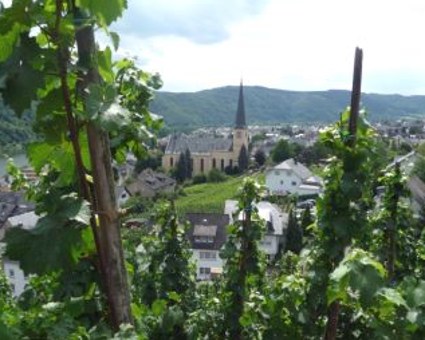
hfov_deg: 57.1
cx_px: 212
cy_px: 163
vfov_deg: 47.1
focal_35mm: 31
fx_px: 390
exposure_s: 1/1000
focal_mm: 4.7
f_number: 3.3
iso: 100
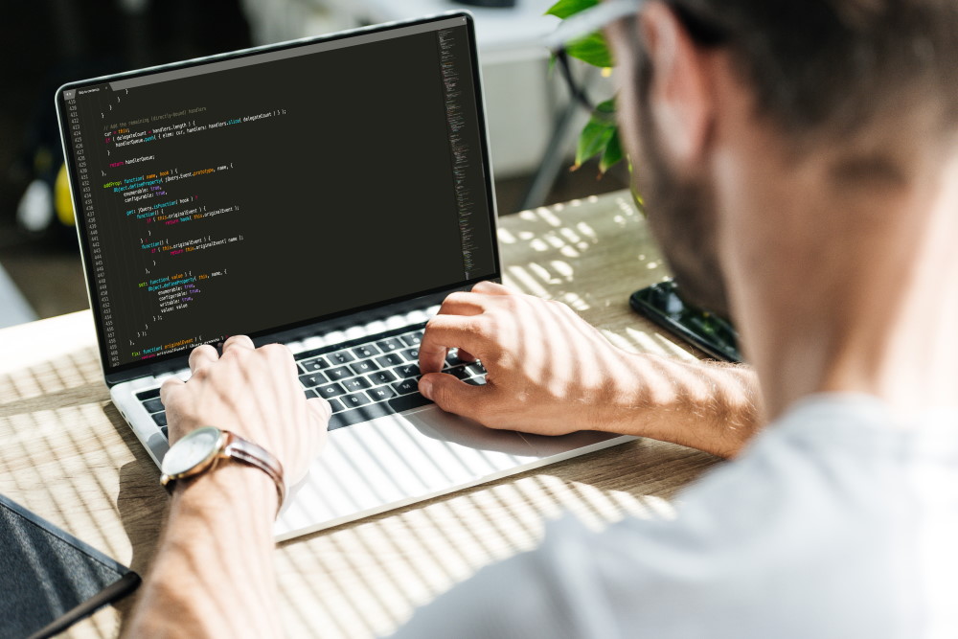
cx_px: 479
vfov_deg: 16.7
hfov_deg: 24.8
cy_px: 320
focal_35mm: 82
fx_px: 2182
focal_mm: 82
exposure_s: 1/640
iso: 320
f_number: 3.5
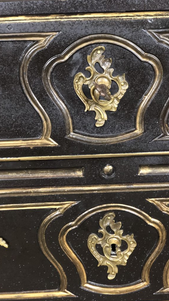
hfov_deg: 21.0
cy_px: 151
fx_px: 454
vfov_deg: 36.6
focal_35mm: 57
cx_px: 111
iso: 200
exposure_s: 1/8
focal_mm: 6
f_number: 2.4
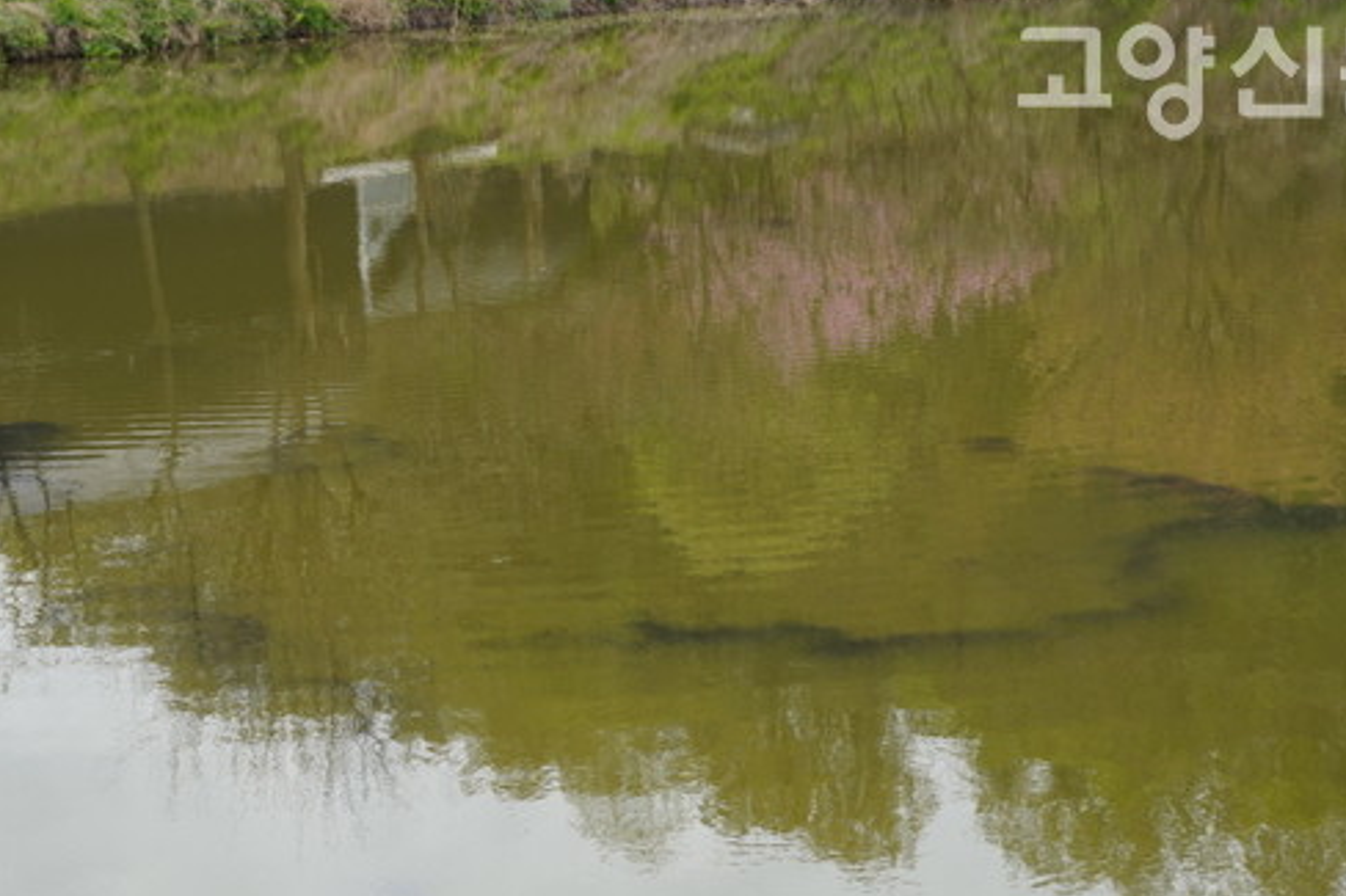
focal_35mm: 76
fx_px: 2826
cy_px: 532
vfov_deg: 18.0
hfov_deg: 26.8
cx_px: 645
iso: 100
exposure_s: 1/200
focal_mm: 41
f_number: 6.3
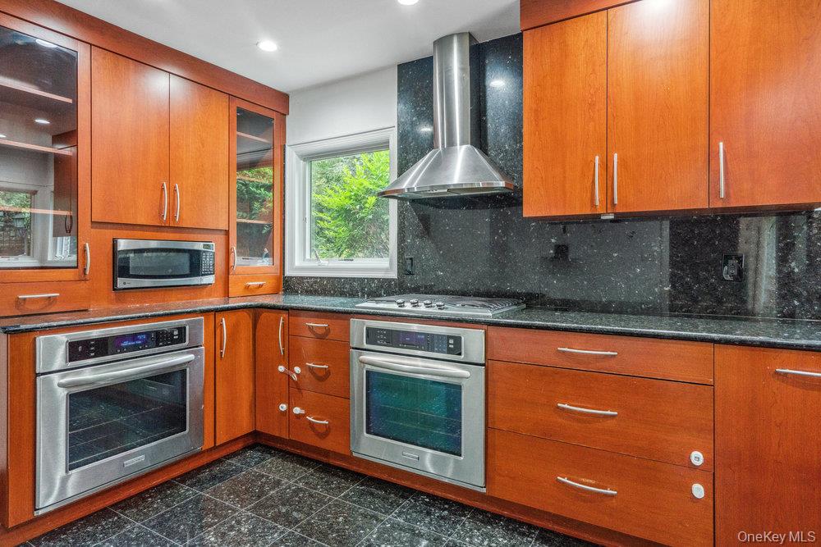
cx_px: 410
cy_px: 274
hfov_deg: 86.9
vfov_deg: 64.6
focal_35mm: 19
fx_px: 433
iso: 1000
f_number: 5.6
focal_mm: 19
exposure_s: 1/80
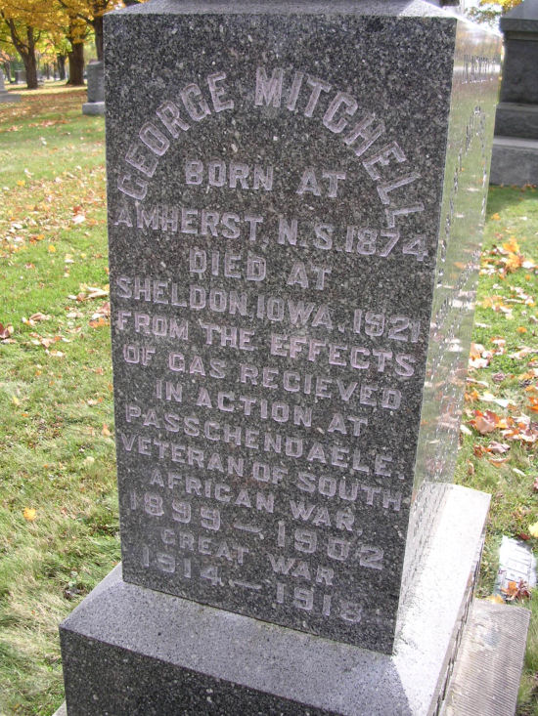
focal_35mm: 38
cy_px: 358
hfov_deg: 37.7
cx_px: 269
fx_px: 787
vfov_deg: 49.0
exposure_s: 1/221
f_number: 2.8
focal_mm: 5.8
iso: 100
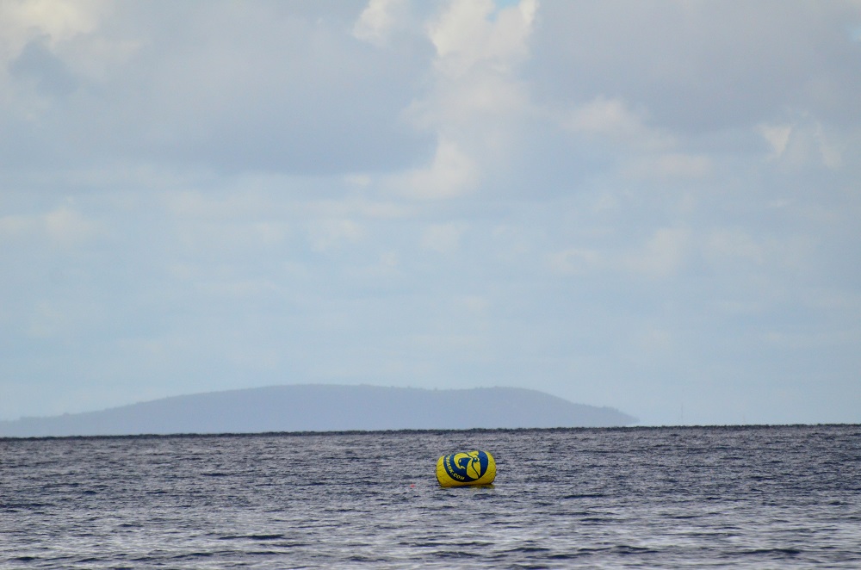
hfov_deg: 4.6
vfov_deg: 3.0
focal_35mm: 450
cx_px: 430
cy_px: 285
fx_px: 10739
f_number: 5.6
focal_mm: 300
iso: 1800
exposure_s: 1/8000
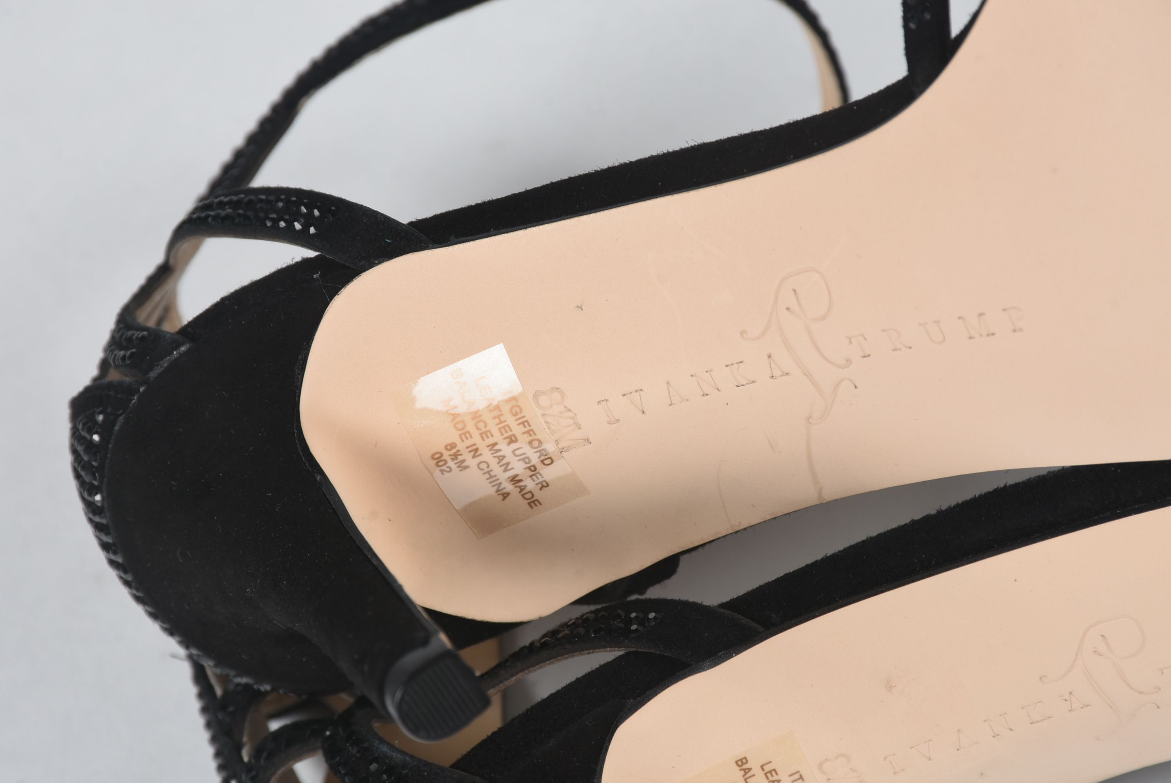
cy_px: 392
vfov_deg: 6.6
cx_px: 586
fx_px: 6836
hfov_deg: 9.8
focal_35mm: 210
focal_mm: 140
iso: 200
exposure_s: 1/125
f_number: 14
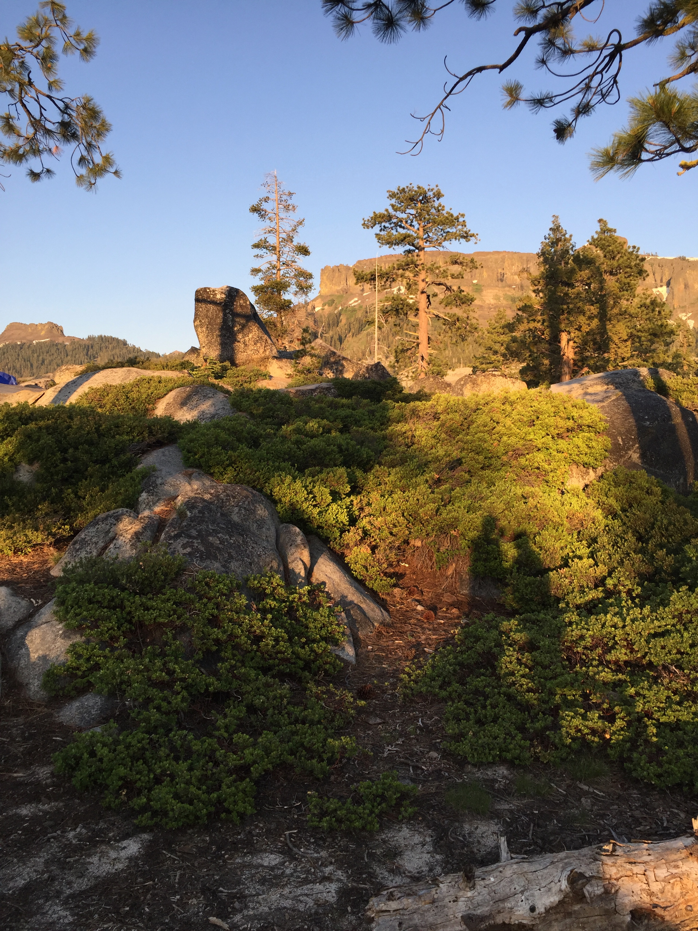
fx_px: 780
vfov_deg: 61.7
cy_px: 466
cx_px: 349
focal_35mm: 29
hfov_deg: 48.2
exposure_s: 1/434
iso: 32
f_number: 2.2
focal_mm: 4.15
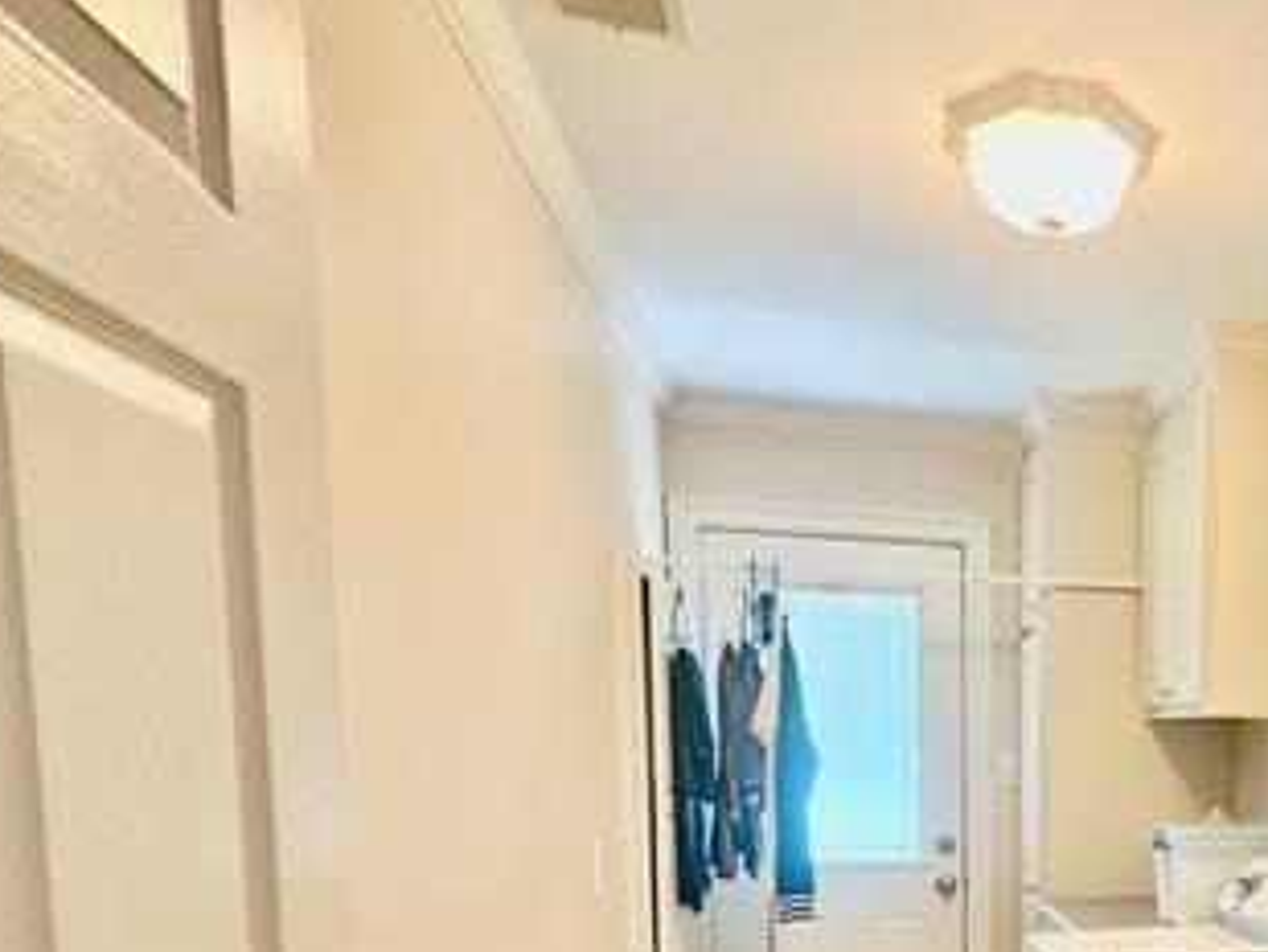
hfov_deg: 52.6
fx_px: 1063
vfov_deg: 44.2
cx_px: 1186
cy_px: 845
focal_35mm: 29
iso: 200
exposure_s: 1/120
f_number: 2.2
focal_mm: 2.22
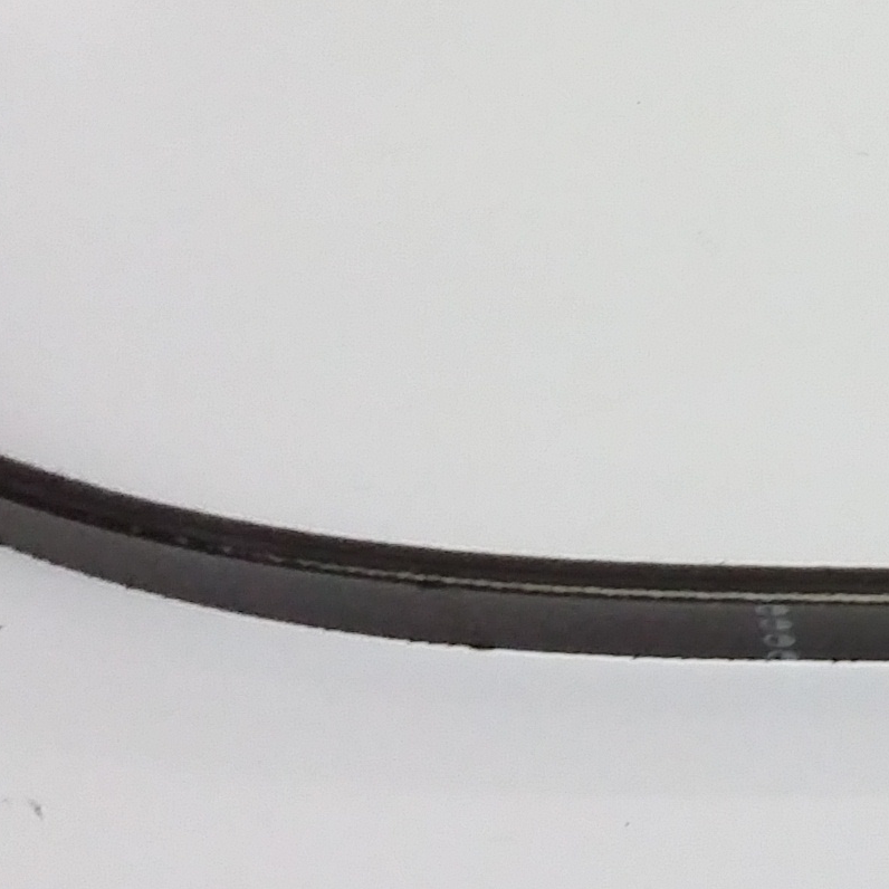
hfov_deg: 14.2
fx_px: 3370
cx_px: 1271
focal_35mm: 116
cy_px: 42
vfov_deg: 14.8
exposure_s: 1/30
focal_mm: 3.4
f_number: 2.4
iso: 160
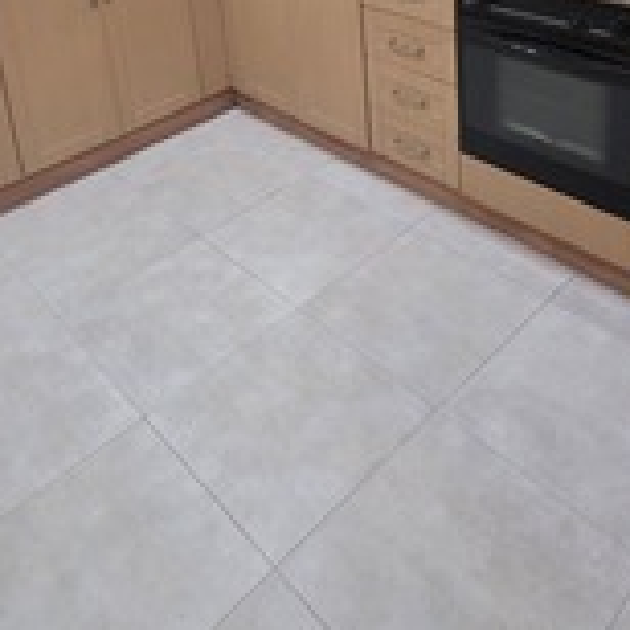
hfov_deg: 48.5
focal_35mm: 34
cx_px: 313
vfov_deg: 41.0
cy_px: -27
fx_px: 700
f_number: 1.9
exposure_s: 1/60
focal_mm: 2.2
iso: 320
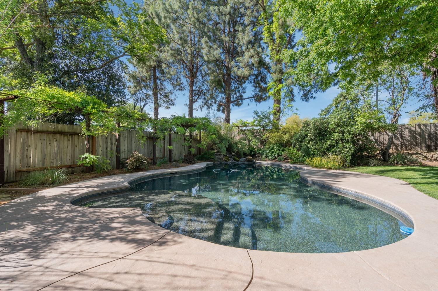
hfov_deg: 96.8
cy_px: 146
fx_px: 195
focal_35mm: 16
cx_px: 219
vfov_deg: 73.7
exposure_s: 1/100
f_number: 8
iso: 320
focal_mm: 16
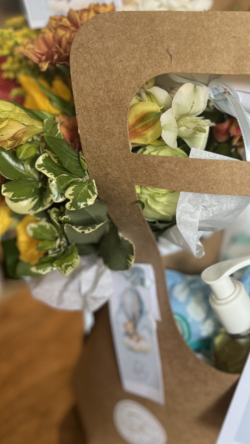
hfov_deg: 25.8
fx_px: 530
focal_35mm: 45
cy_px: 229
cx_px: 216
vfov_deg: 45.5
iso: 160
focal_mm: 5.7
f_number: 1.5
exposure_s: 1/60
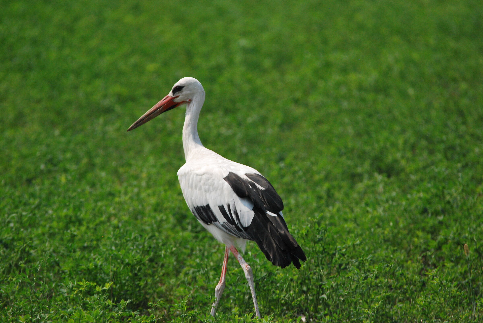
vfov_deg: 1.8
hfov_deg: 2.7
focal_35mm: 750
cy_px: 162
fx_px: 10075
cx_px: 242
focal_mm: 500
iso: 800
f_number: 8
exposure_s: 1/4000
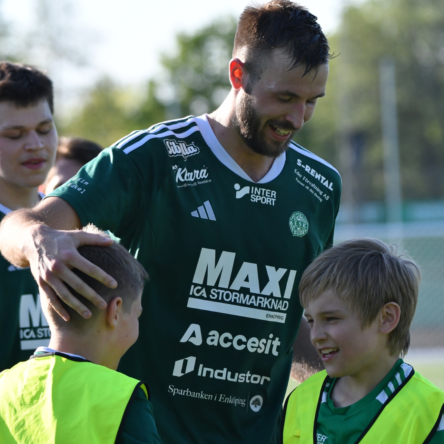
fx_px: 6037
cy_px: 222
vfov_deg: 4.2
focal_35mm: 416
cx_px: 175
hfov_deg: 4.2
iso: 800
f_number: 5.6
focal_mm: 210
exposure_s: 1/2000
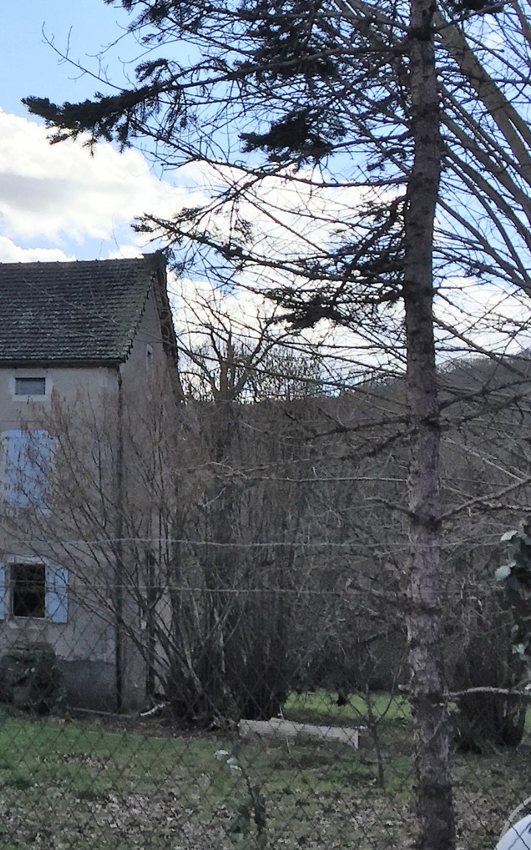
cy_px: 353
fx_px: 1622
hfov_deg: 17.0
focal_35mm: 70
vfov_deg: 29.3
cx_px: -241
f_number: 2.2
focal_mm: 4.15
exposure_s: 1/1980
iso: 32
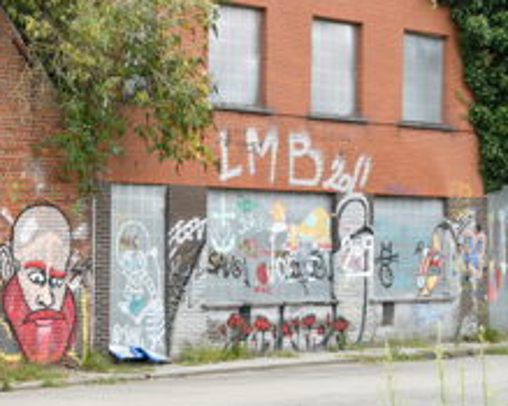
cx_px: 60
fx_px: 1698
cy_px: 171
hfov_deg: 16.8
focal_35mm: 113
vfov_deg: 13.6
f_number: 4.8
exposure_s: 1/320
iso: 320
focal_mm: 44
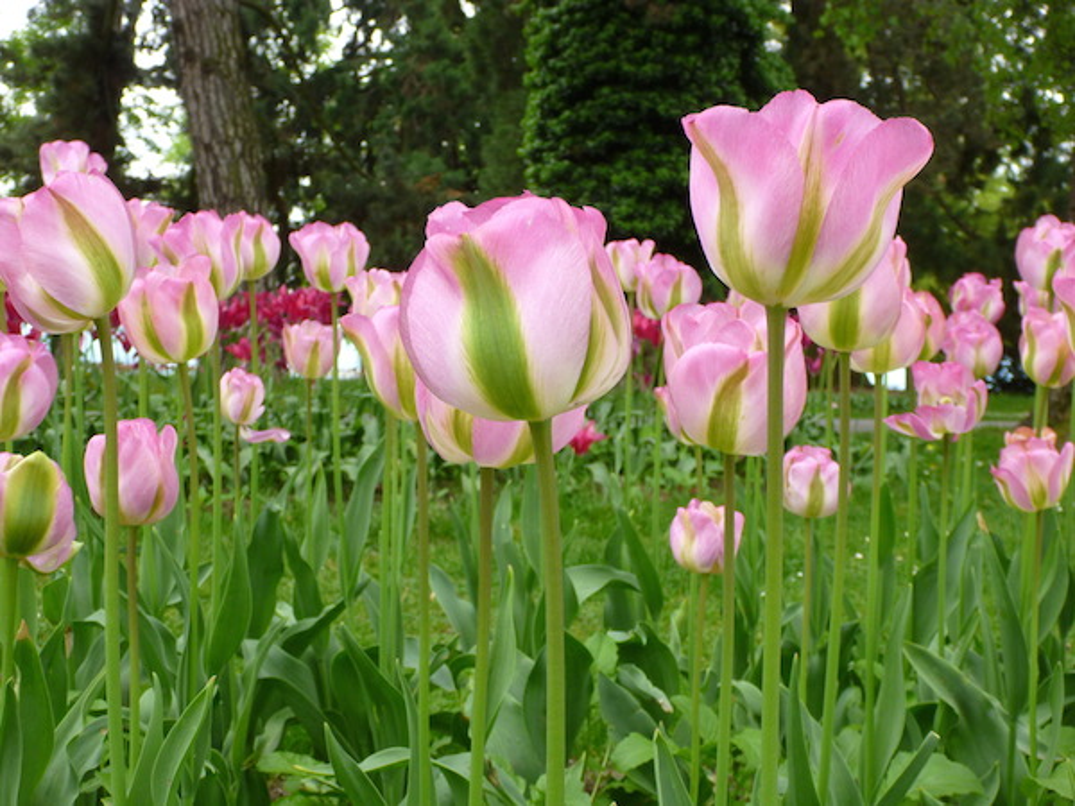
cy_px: 403
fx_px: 1366
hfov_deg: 42.9
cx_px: 538
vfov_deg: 32.9
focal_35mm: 44
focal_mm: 7.8
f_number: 4.3
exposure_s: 1/60
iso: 125
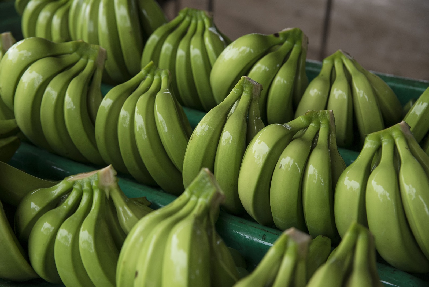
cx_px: 214
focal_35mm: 70
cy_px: 144
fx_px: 834
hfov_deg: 28.8
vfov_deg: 19.5
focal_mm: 70
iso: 800
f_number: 5
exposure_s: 1/400
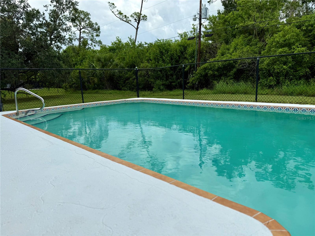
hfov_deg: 71.6
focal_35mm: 24
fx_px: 218
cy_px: 118
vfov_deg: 56.8
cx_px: 158
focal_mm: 6.76
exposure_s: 1/4167
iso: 80
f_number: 1.78
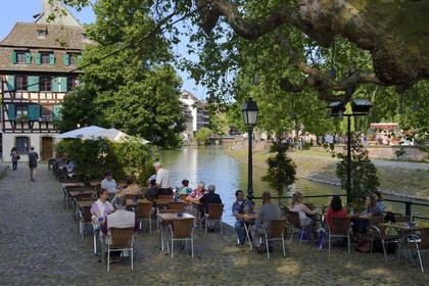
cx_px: 214
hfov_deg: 48.5
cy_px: 143
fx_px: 477
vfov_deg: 33.4
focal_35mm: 40
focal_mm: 40
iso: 100
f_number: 6.3
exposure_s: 1/250
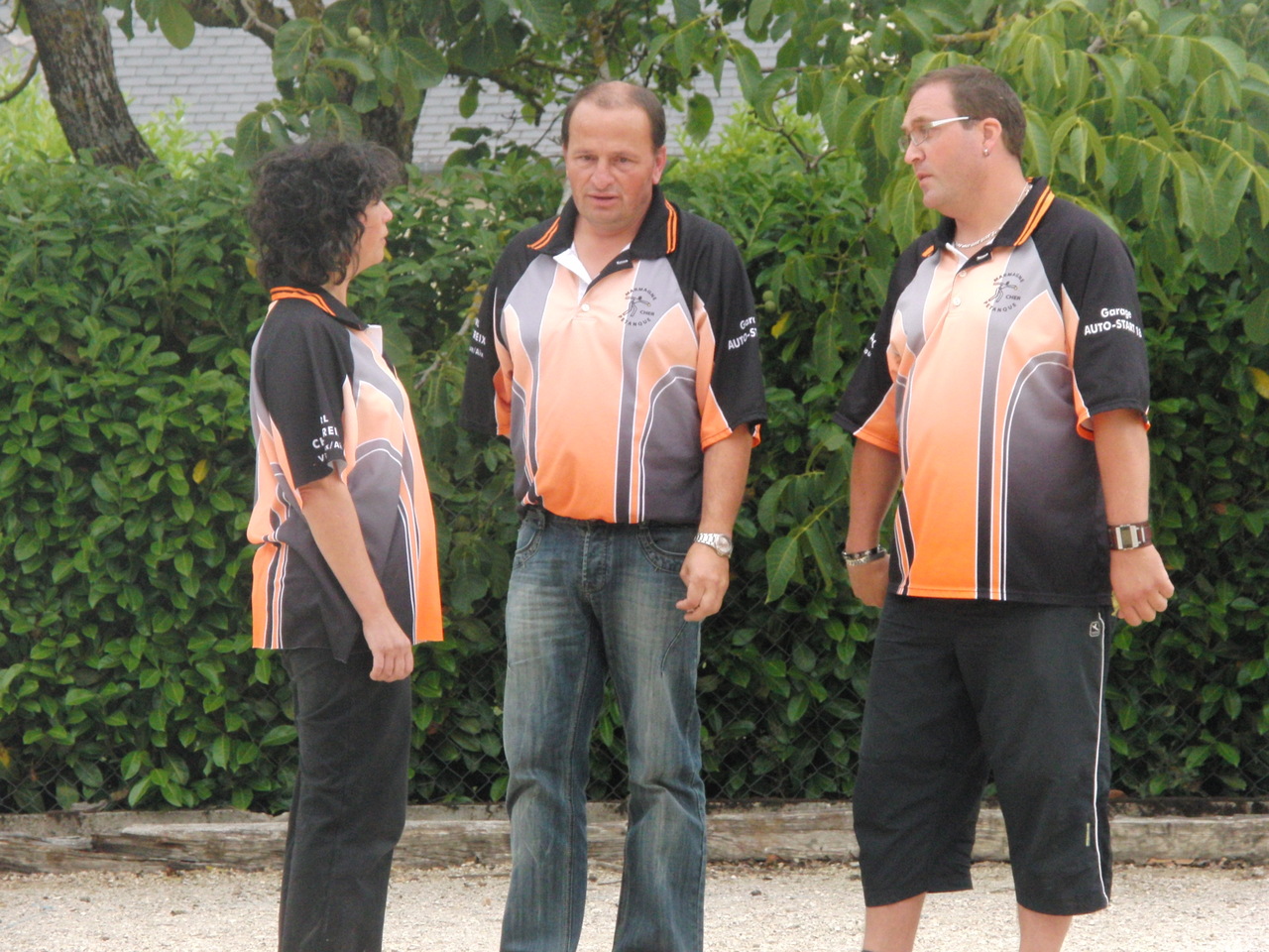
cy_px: 476
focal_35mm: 184
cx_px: 634
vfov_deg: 8.1
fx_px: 6745
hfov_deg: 10.7
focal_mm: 32.6
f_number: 4.3
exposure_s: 1/500
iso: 400
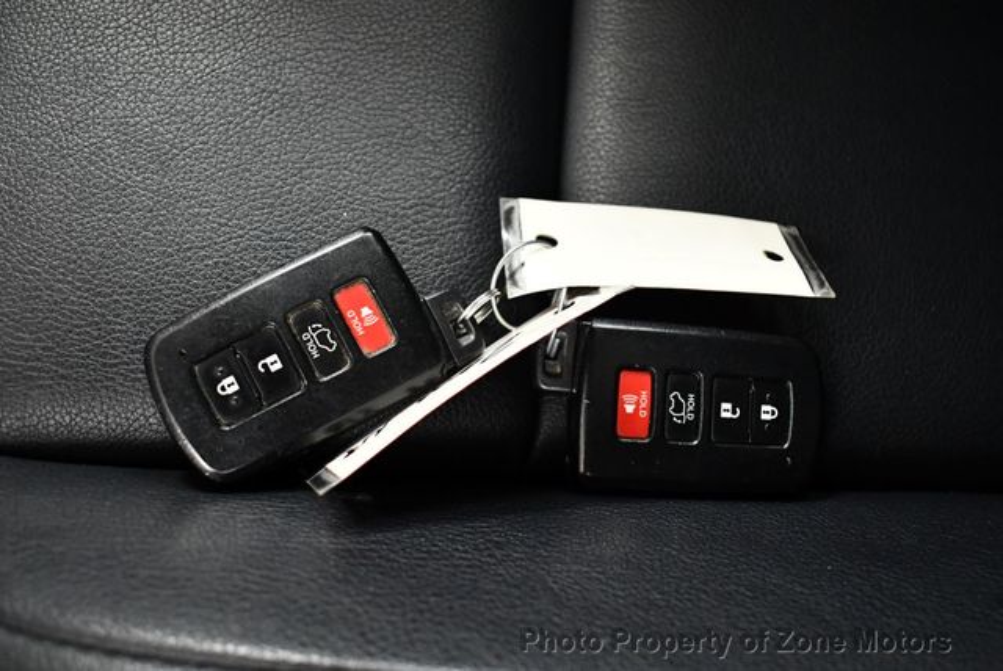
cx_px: 502
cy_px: 336
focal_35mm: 36
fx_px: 1004
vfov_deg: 36.9
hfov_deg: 53.1
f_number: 3.5
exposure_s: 1/100
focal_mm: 18
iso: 3200
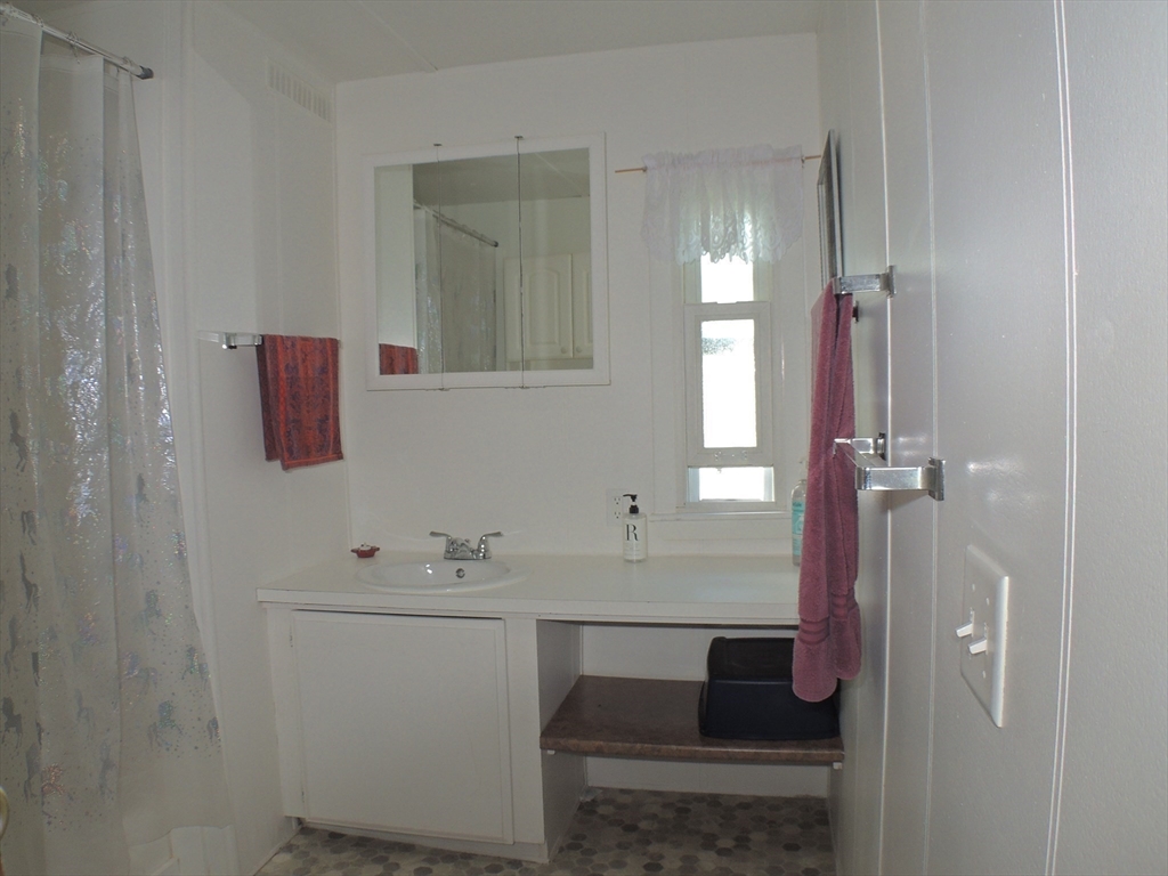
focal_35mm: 33
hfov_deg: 55.4
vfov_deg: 42.9
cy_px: 438
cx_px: 584
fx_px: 1113
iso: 200
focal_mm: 5.8
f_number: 3.2
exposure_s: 1/50
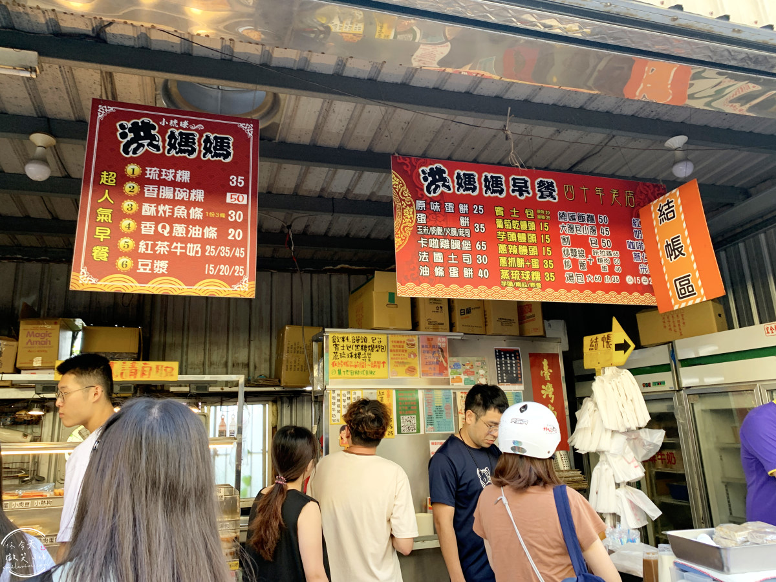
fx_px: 583
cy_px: 291
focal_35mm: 26
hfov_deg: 67.3
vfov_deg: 53.1
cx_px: 388
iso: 64
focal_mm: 4.25
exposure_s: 1/121
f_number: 1.8
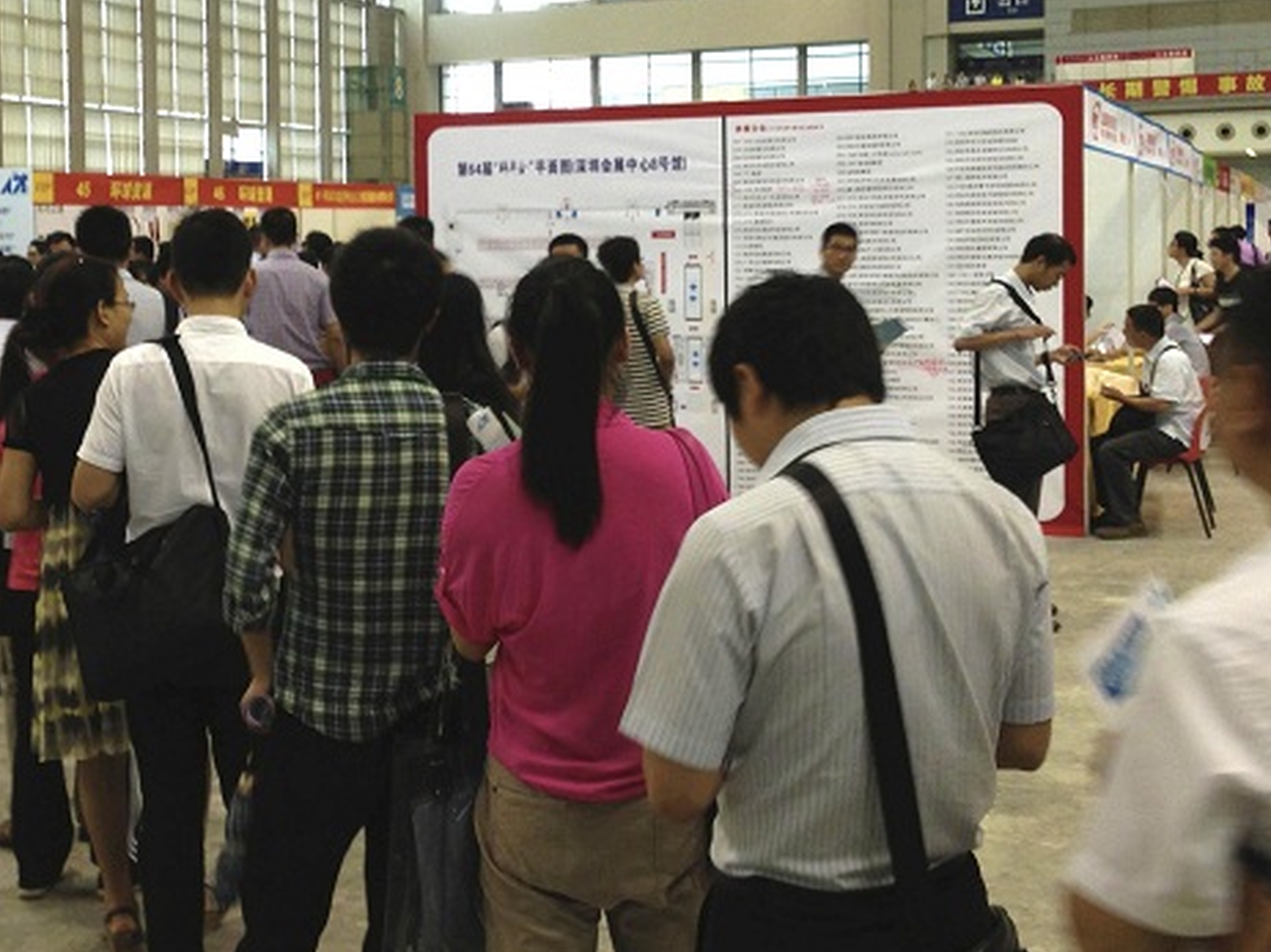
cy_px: 332
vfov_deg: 25.5
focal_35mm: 57
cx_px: 417
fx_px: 2092
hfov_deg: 33.5
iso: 64
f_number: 2.4
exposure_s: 1/20
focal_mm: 4.13
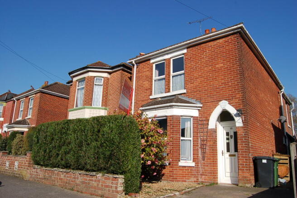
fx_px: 223
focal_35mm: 27
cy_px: 99
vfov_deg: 47.8
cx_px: 148
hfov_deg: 67.4
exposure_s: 1/400
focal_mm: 18
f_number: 10
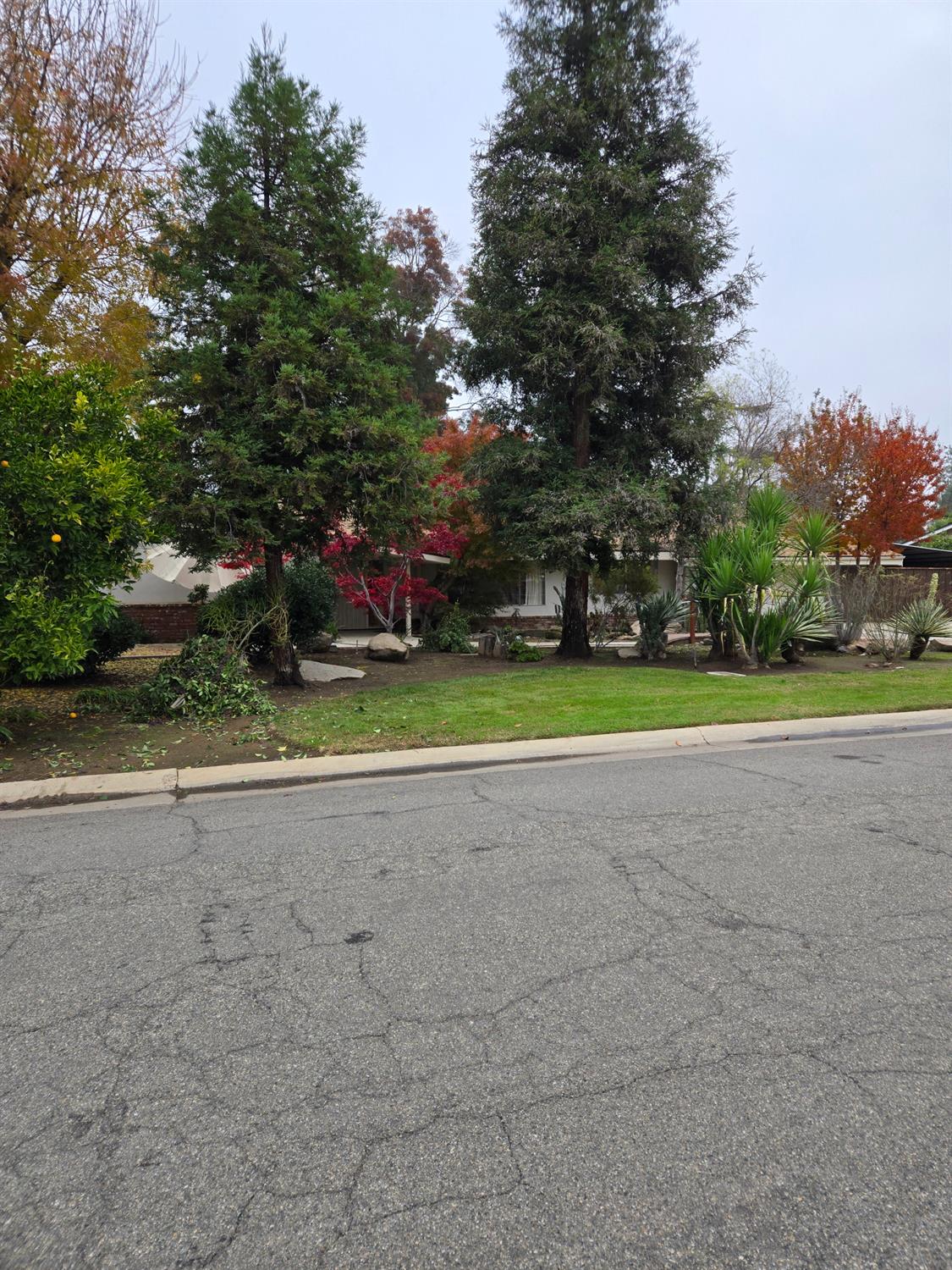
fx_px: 843
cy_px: 635
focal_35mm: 23
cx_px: 476
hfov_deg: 58.9
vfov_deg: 73.9
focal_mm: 5.4
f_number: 1.8
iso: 80
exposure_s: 1/1055
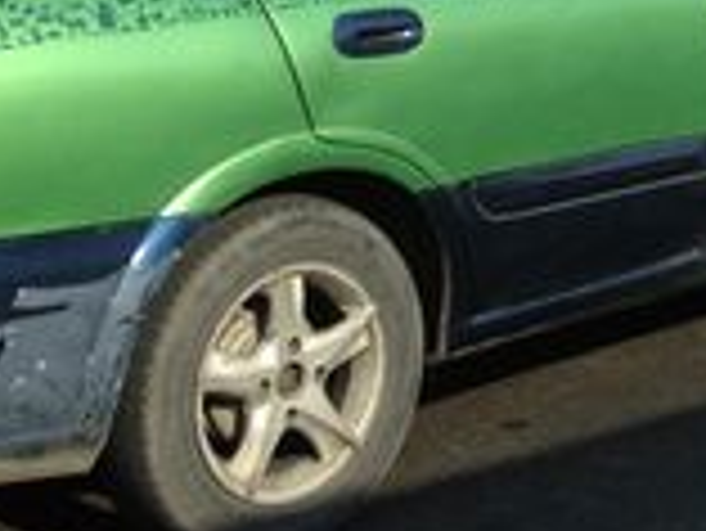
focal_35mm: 145
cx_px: 1072
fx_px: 2960
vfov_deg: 9.9
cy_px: -290
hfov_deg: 12.9
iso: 50
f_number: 2.4
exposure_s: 1/1004
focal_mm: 4.28
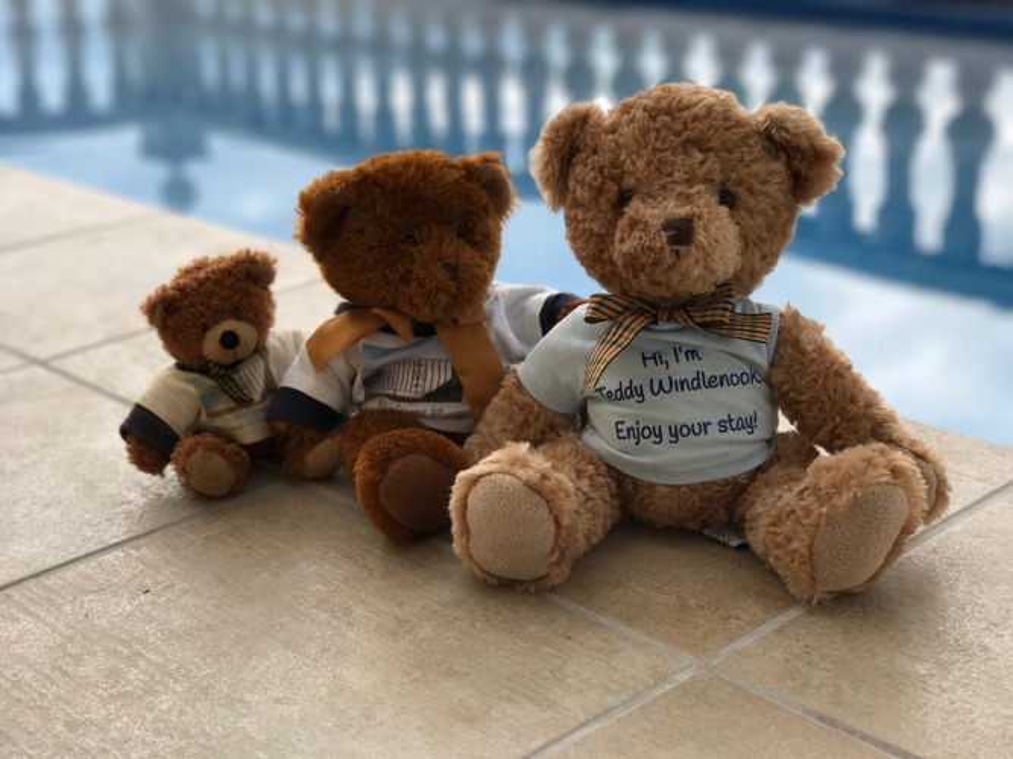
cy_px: 380
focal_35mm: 57
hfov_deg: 33.8
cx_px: 506
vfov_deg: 25.7
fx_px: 1668
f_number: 2.8
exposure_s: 1/507
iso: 20
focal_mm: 6.6
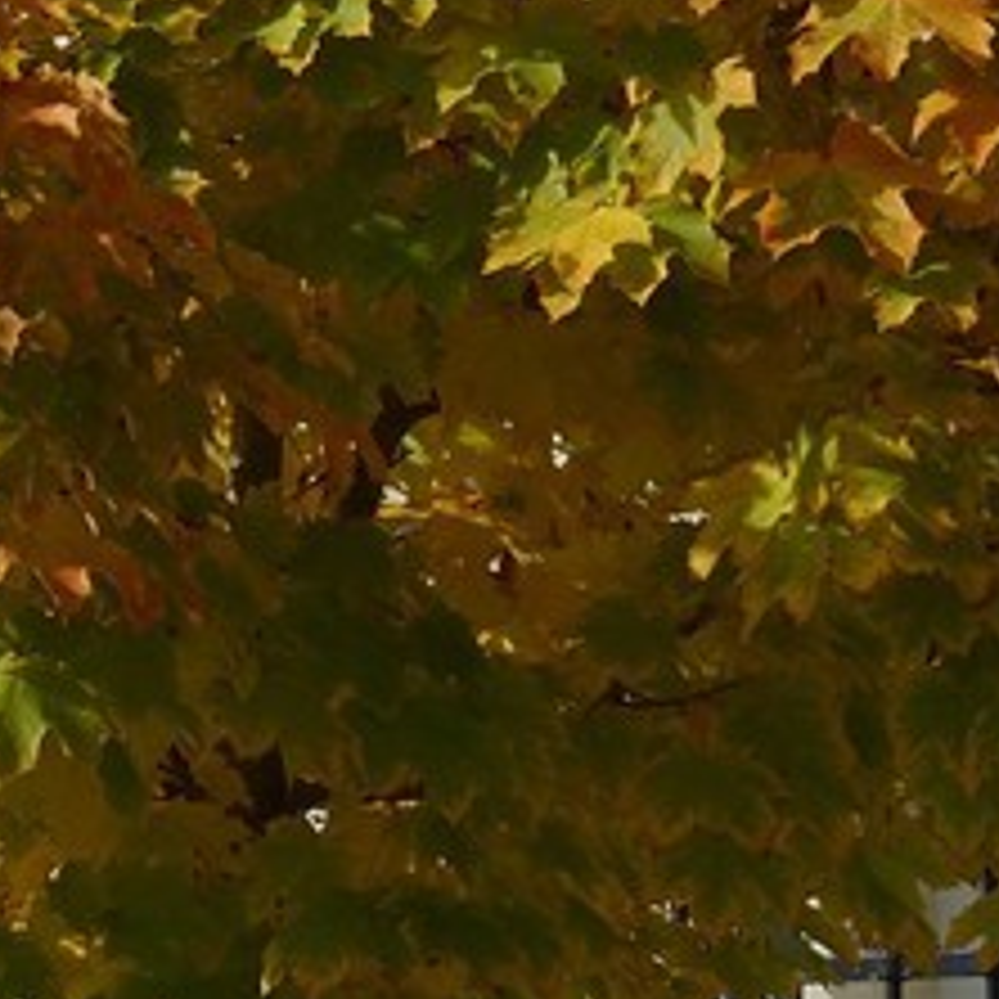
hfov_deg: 4.7
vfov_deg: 4.9
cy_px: 279
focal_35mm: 355
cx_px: -1863
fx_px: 11591
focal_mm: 58
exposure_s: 1/250
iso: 200
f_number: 16
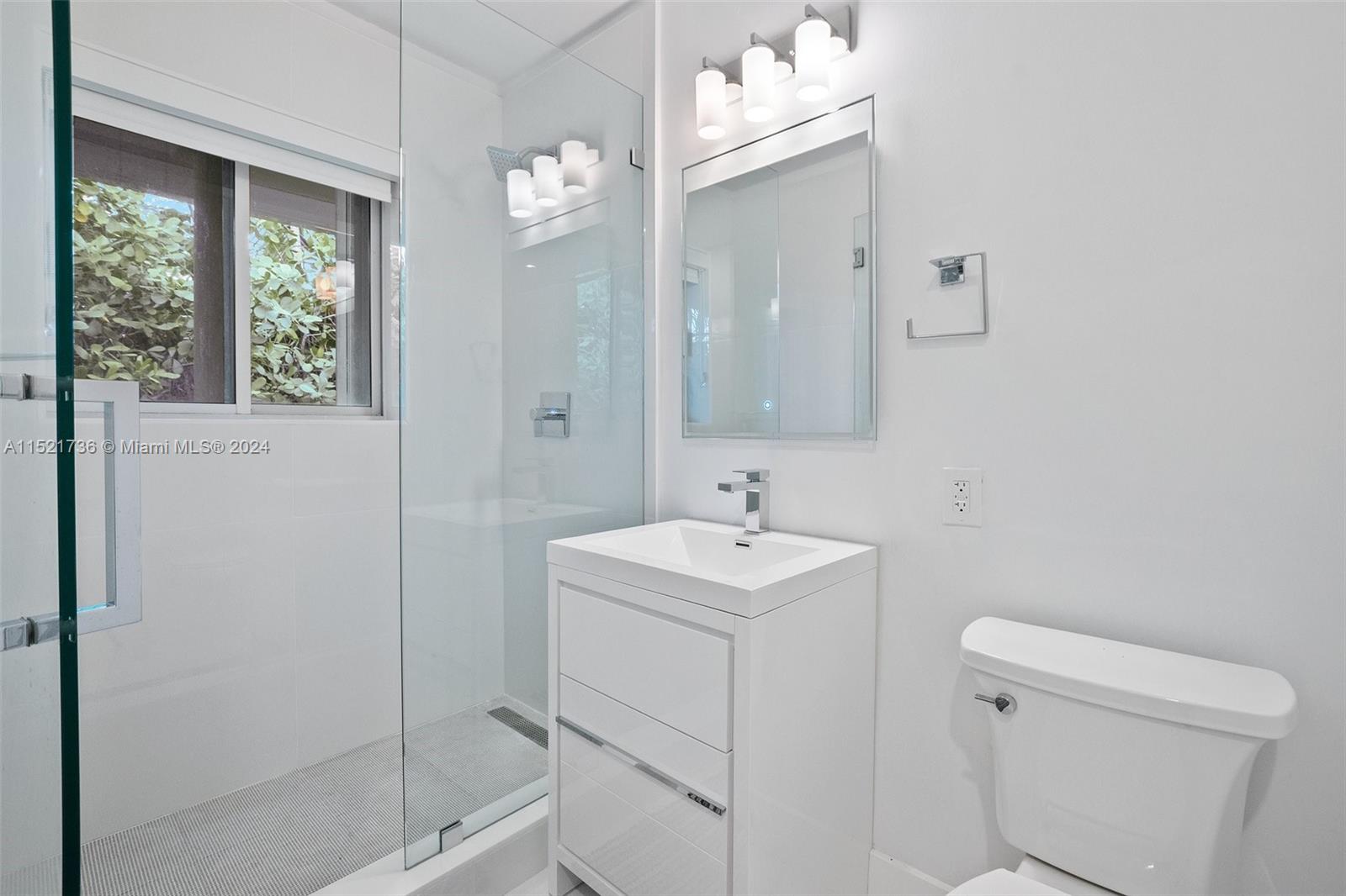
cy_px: 448
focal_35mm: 15
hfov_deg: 100.4
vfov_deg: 77.3
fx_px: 561
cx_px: 673
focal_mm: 10
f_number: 8
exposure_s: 1/15
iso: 560
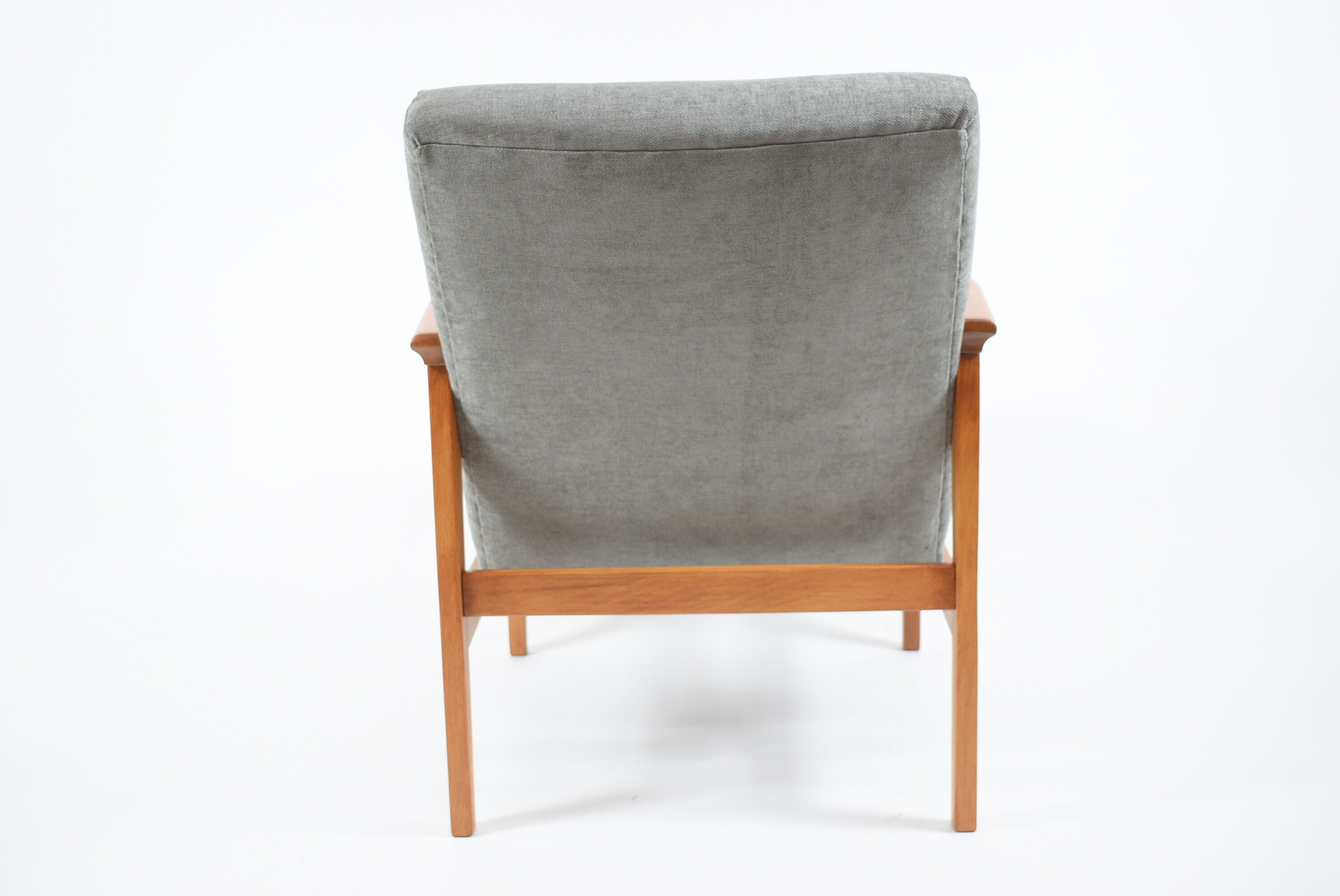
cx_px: 670
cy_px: 448
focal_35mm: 44
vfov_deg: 30.9
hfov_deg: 44.9
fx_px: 1620
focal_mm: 29
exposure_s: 1/8
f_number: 4.2
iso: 100
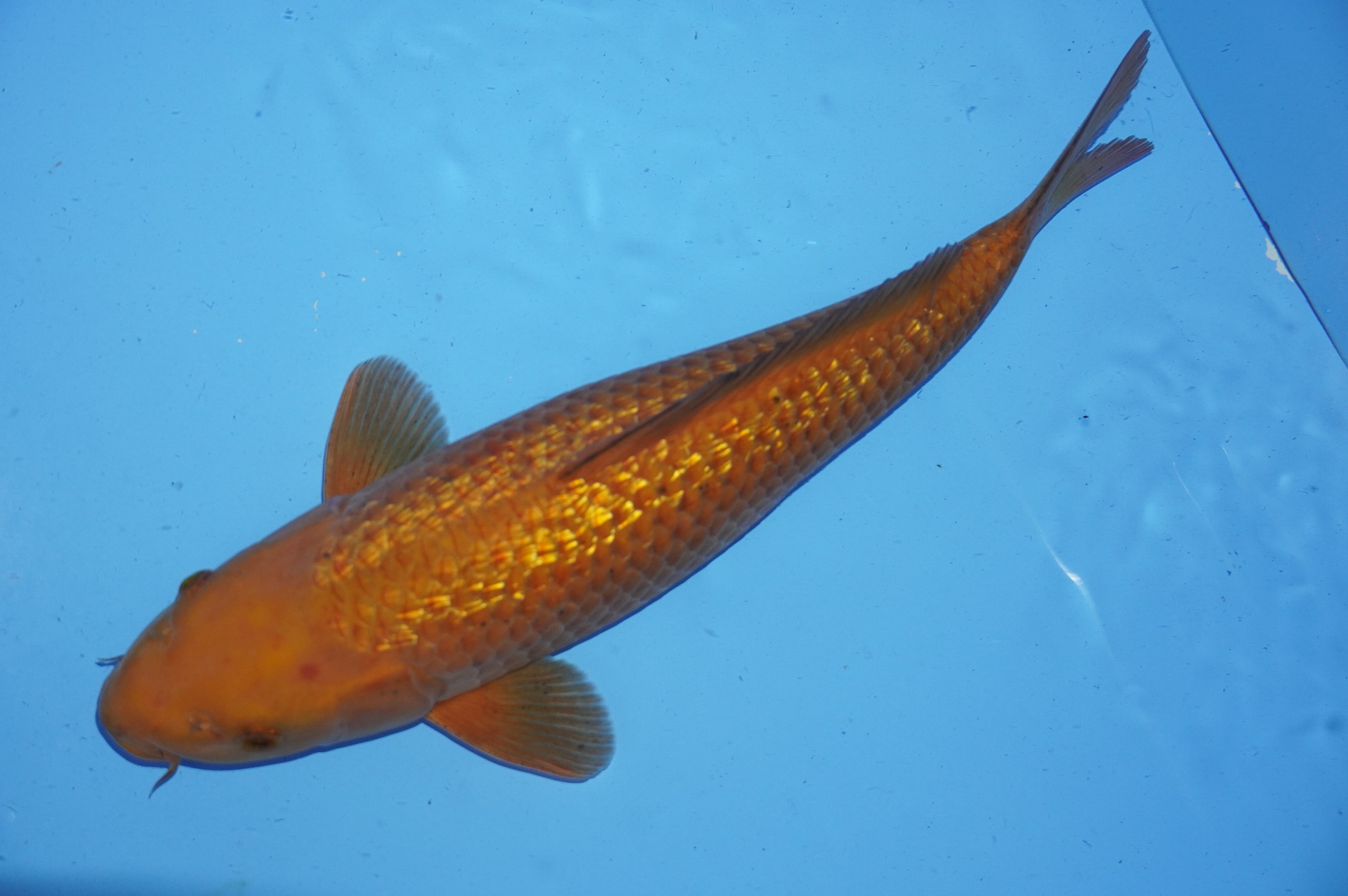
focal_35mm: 56
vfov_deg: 24.4
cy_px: 448
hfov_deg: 36.0
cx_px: 674
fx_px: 2076
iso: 1000
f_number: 4.5
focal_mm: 37
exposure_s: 1/160
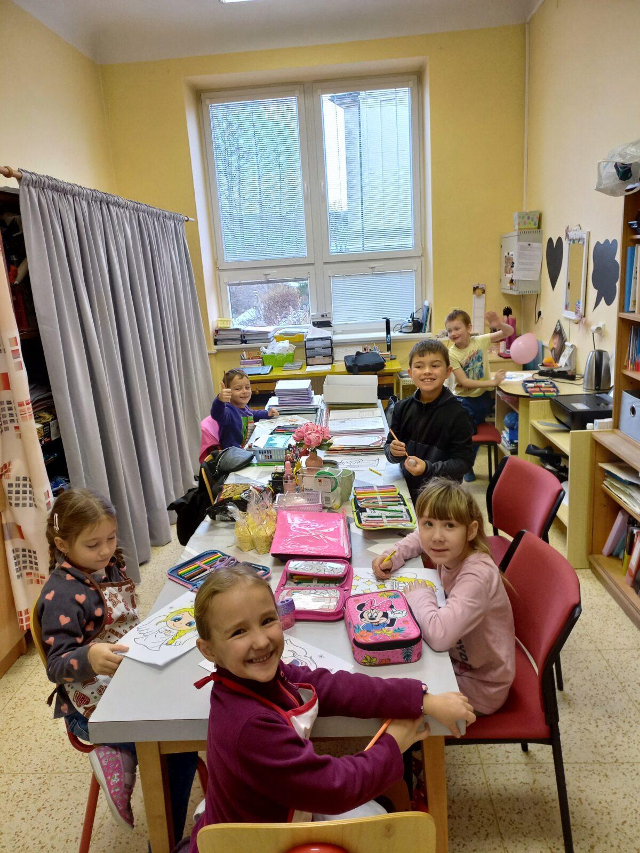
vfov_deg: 69.4
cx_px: 320
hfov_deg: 54.9
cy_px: 426
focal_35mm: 25
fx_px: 616
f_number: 1.8
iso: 200
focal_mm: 4.65
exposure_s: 1/50
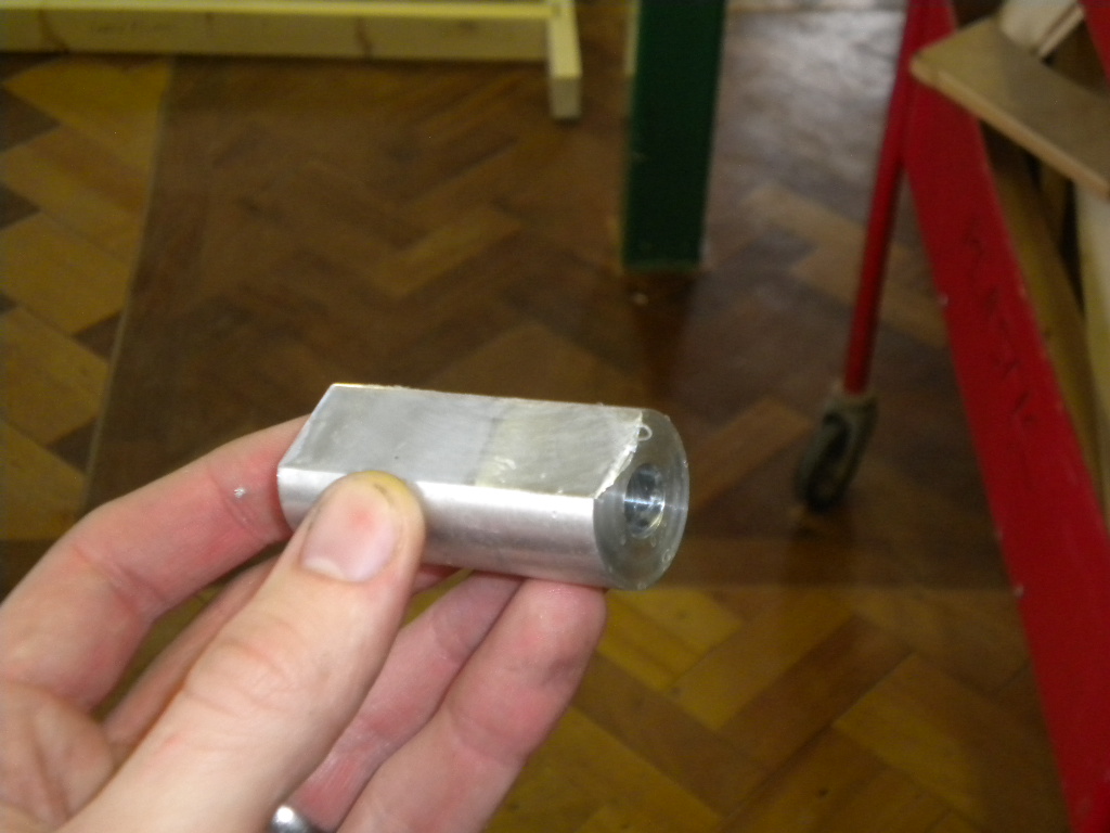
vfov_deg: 21.6
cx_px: 555
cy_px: 416
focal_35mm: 68
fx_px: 2180
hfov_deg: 28.6
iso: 400
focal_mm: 12.3
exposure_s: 1/60
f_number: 4.6
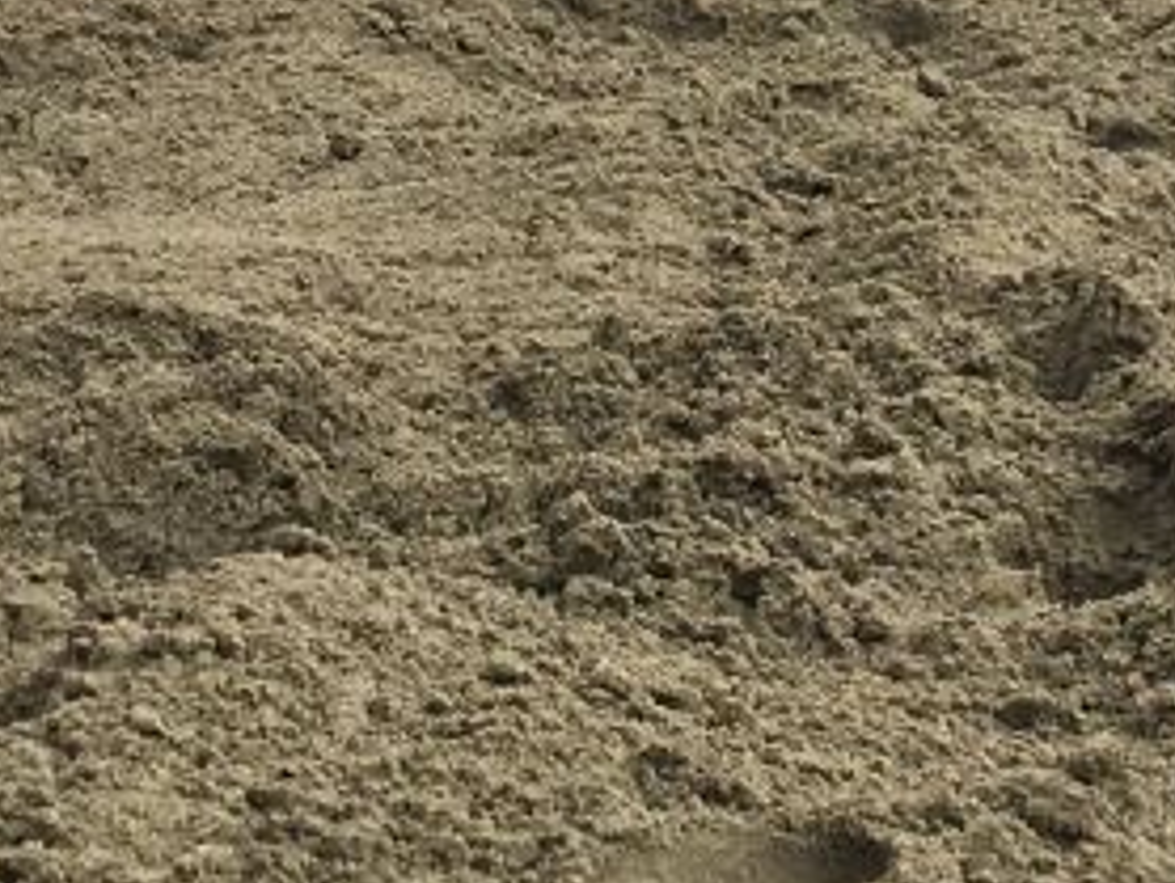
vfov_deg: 9.8
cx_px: 896
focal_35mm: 150
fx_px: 5096
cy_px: -139
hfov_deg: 13.1
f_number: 2.2
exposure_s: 1/1261
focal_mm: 4.15
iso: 25
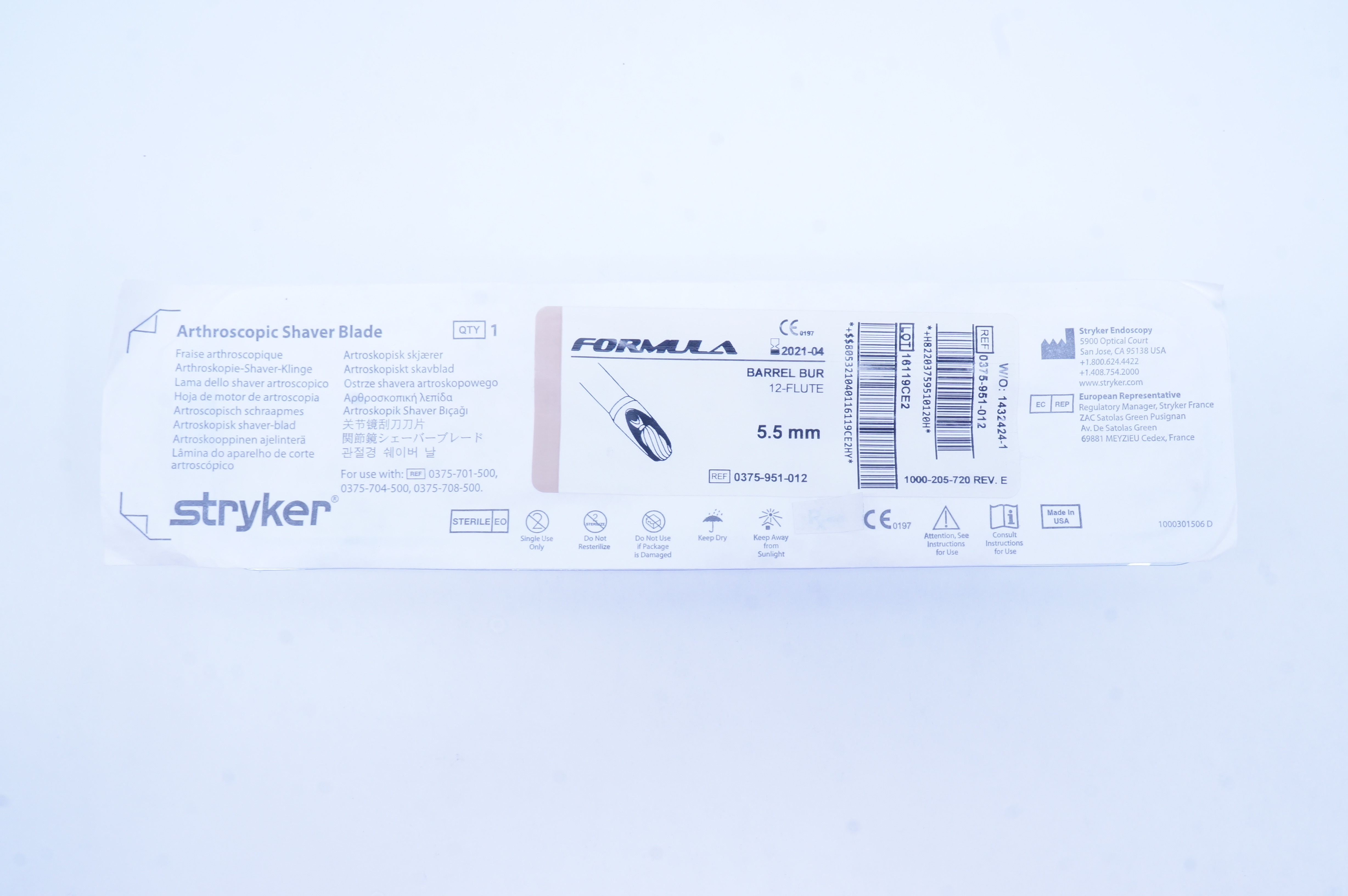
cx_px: 674
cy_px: 448
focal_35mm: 32
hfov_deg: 59.5
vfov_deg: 41.6
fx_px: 1178
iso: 400
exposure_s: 1/10
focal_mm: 21
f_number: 16
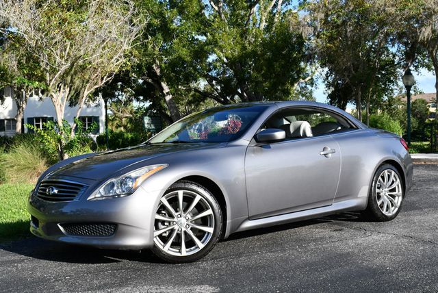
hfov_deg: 41.1
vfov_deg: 28.1
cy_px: 146
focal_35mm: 48
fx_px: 585
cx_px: 219
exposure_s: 1/250
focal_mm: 24
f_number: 8
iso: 125
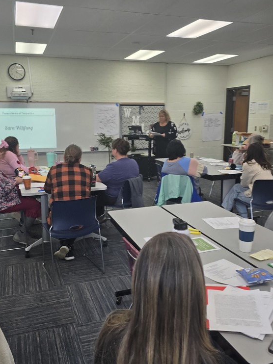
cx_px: 139
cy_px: 163
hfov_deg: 45.4
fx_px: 326
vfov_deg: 58.2
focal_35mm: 31
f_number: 1.7
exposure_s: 1/120
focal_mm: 6.3
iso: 80
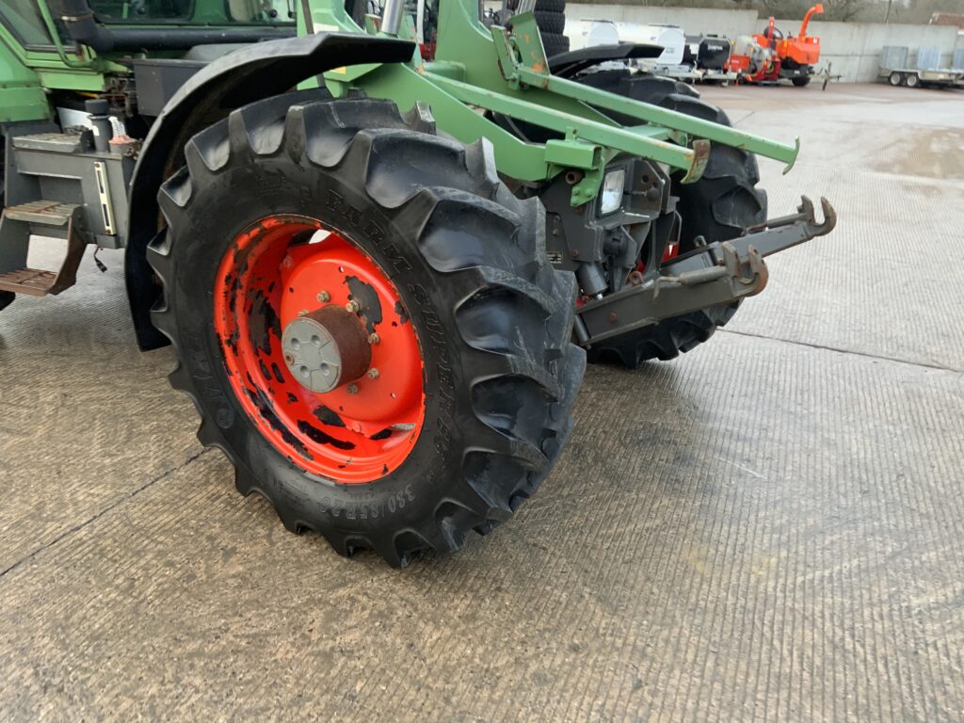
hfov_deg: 61.7
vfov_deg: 48.2
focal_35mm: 29
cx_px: 482
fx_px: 808
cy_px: 362
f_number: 1.8
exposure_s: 1/92
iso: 64
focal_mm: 3
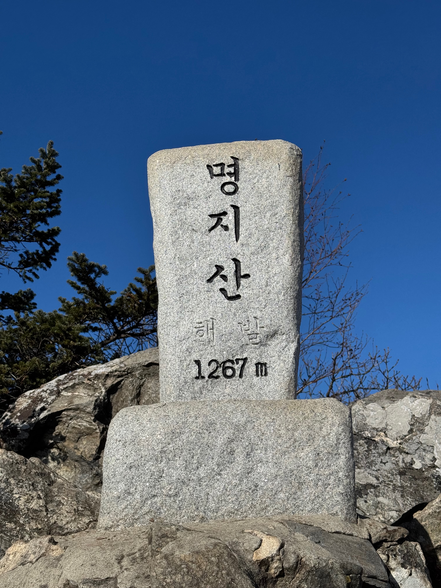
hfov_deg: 30.3
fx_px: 815
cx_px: 220
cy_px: 294
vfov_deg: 39.7
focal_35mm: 48
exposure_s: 1/10526
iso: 64
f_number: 1.78
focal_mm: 6.76
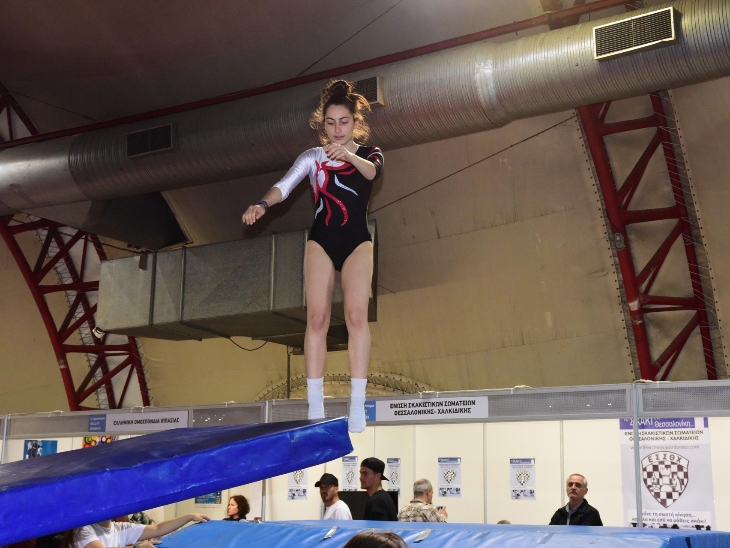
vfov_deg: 28.0
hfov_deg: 36.8
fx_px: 1097
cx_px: 382
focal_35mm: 52
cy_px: 274
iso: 5000
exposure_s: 1/250
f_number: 9
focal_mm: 48
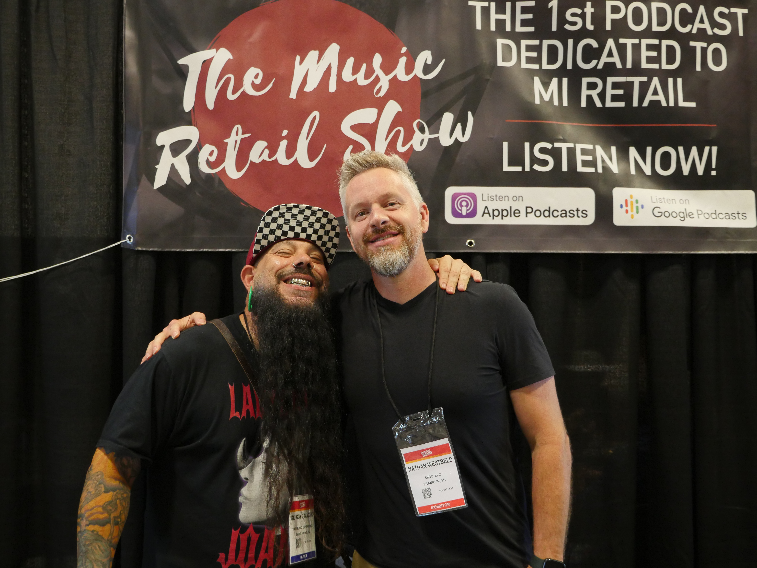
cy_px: 284
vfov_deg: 41.8
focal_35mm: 34
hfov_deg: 54.0
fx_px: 744
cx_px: 378
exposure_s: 1/100
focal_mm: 17
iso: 1600
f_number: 3.2
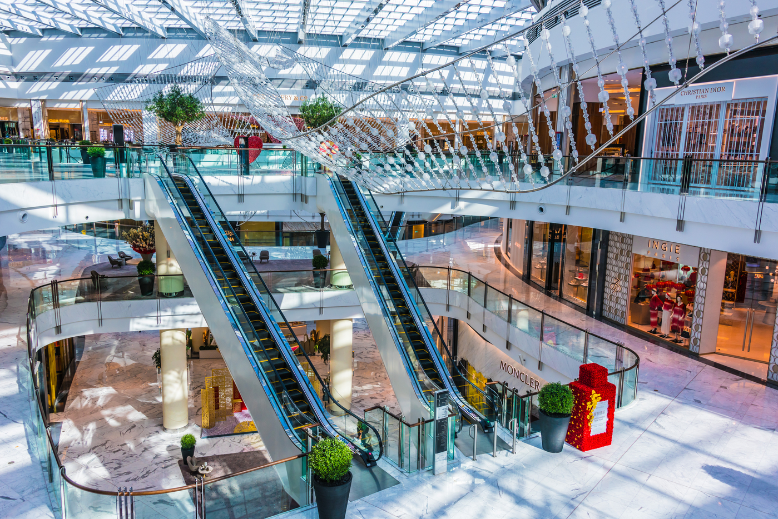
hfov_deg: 65.5
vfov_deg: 46.4
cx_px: 389
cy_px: 260
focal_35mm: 28
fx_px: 605
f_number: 9
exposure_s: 1/125
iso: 220
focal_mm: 28
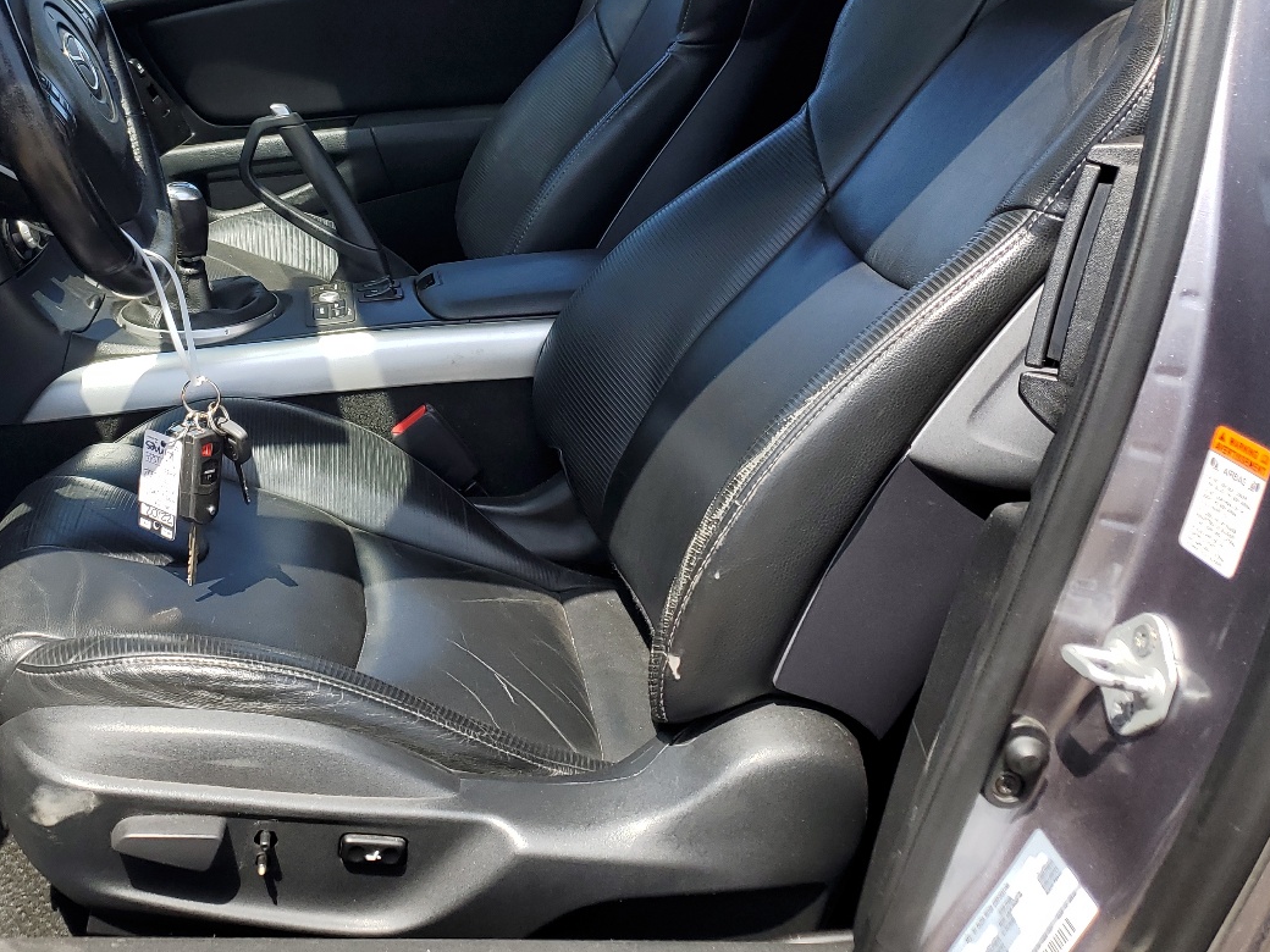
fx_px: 1468
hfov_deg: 45.3
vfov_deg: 35.3
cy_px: 251
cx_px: 325
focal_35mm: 40
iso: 50
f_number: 1.5
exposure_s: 1/1250
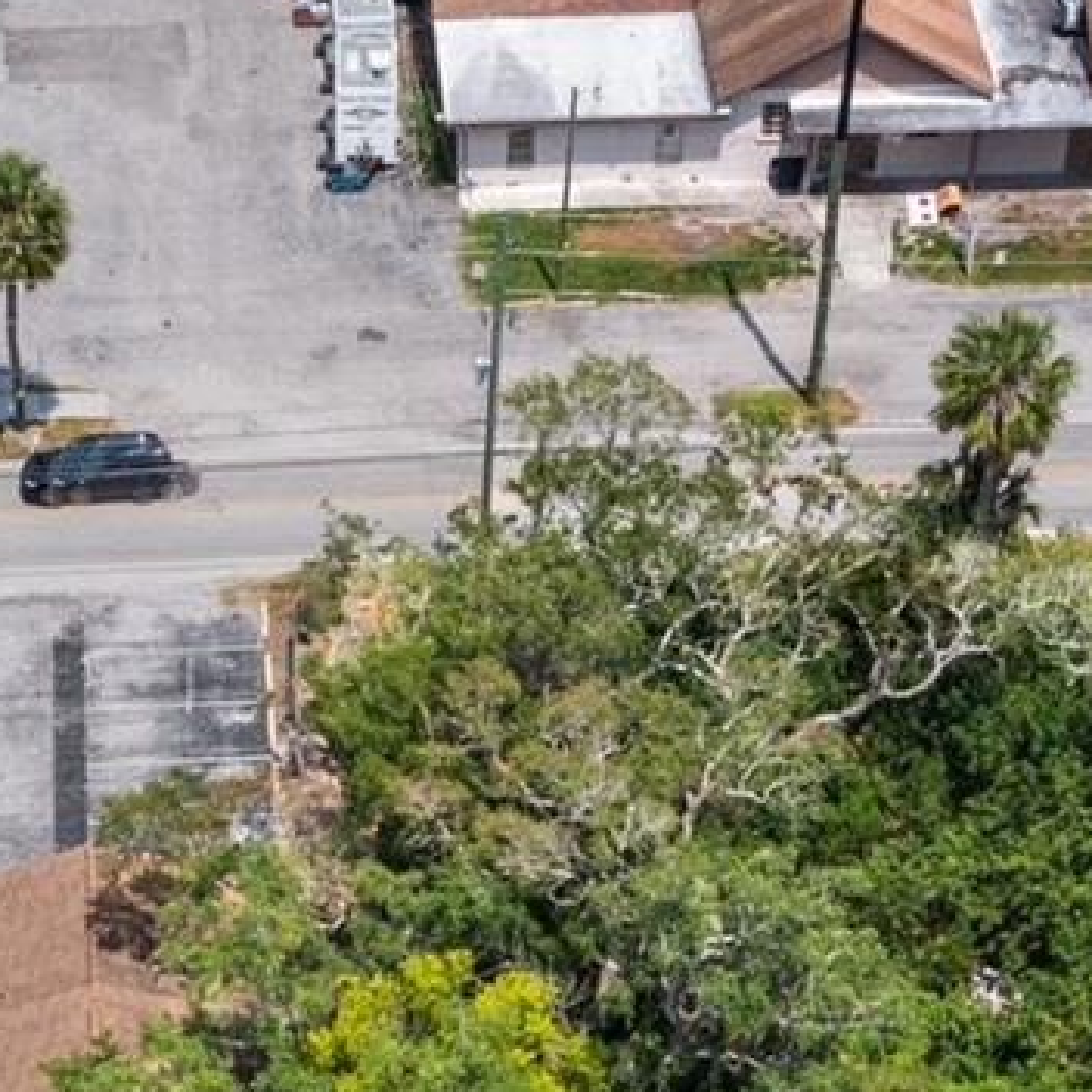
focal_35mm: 108
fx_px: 3855
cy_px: 1565
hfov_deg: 16.1
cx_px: 282
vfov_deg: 15.1
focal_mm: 10.26
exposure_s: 1/320
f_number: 5.6
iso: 100
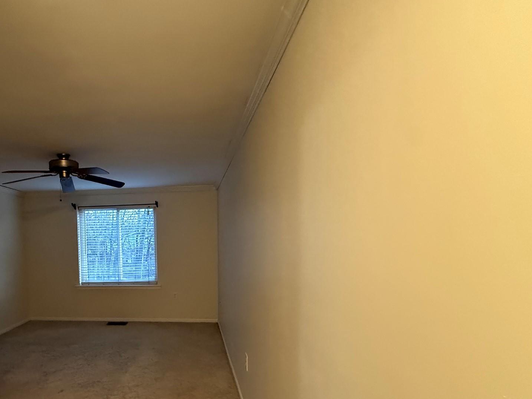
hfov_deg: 78.0
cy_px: 258
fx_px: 307
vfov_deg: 64.6
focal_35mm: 20
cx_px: 160
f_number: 2.2
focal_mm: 2.22
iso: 800
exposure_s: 1/60
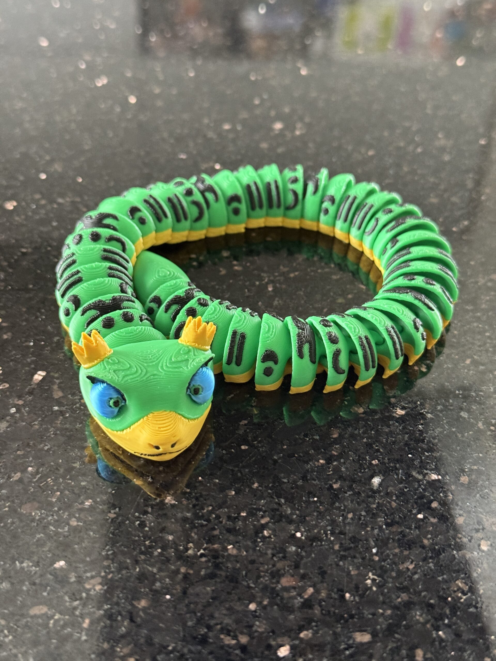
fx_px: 917
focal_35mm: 48
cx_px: 248
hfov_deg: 30.3
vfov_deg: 39.7
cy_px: 330
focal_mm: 6.76
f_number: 1.78
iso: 320
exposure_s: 1/40
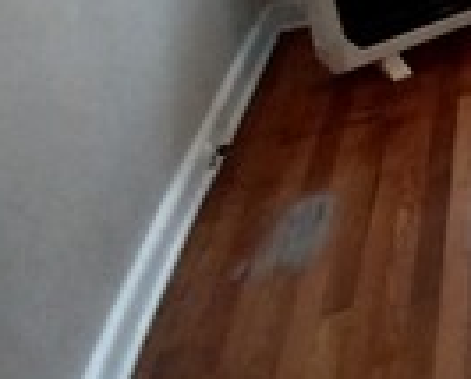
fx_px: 852
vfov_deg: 19.9
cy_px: -262
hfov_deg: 15.4
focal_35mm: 61
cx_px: 1123
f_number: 2.2
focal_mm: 1.42
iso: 125
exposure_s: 1/60
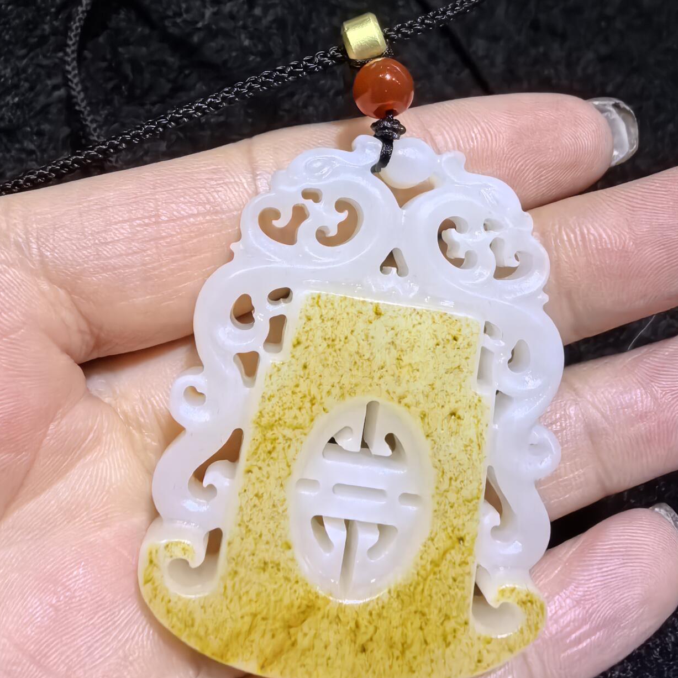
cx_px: 359
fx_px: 776
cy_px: 470
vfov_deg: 46.2
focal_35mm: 35
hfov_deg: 47.2
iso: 640
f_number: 2.2
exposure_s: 1/333
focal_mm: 1.95
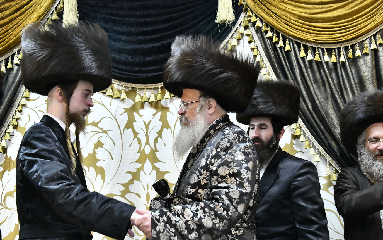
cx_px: 193
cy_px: 124
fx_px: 564
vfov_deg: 24.0
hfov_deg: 37.5
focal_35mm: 54
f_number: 5.6
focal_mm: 52
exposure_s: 1/160
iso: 3200
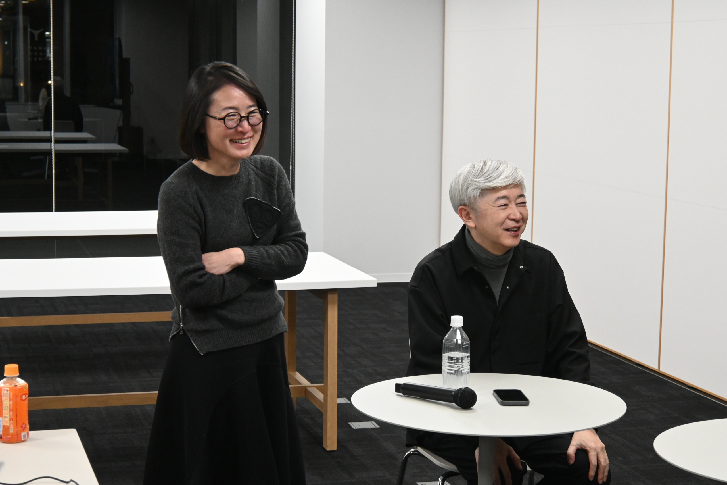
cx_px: 364
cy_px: 242
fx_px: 1515
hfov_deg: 27.0
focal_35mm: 75
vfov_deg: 18.2
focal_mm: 50
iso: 2200
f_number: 6.3
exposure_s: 1/125
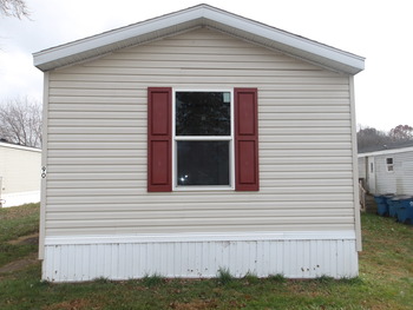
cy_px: 155
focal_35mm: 27
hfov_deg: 65.3
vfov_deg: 51.4
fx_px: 322
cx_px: 206
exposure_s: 1/339
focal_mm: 4.9
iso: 100
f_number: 3
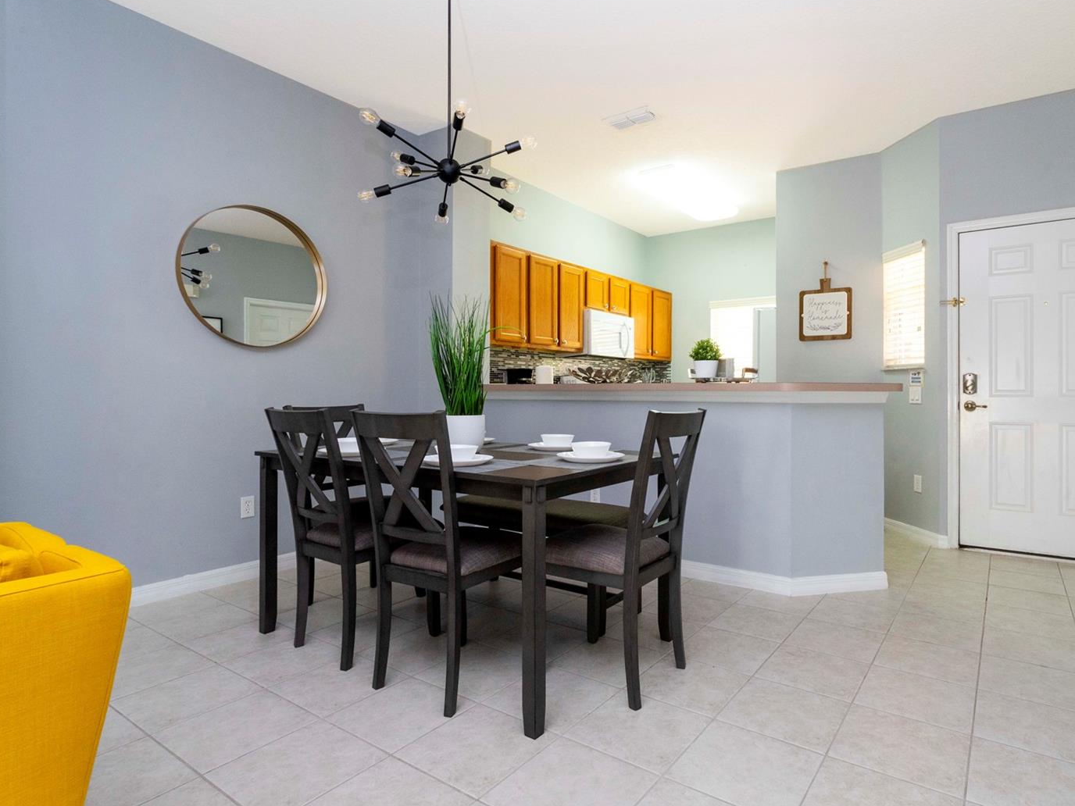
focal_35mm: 19
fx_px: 590
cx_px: 606
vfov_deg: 68.7
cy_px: 405
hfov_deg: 84.2
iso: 1000
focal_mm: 17
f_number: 14
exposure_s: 1/10
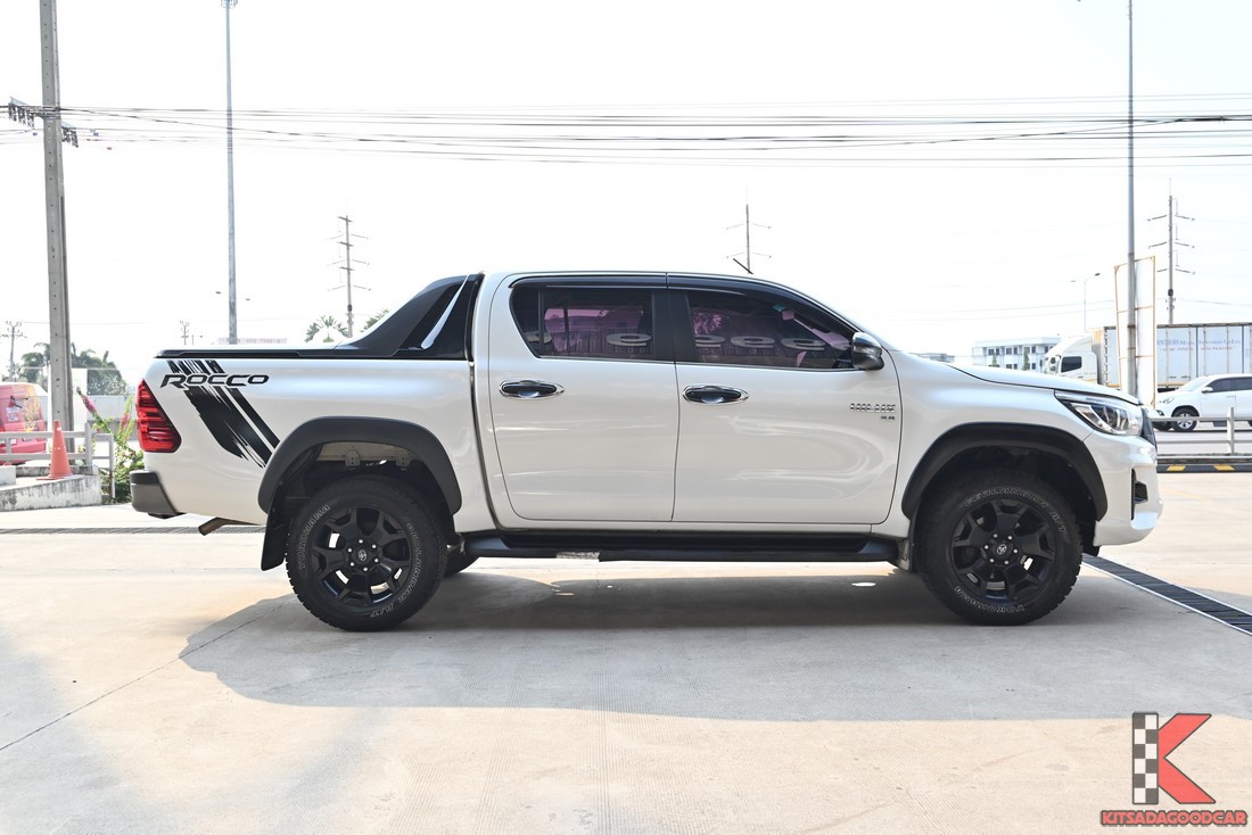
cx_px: 626
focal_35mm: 31
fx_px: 1078
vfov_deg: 42.3
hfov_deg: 60.3
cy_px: 418
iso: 800
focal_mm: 31
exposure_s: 1/1000
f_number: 6.7
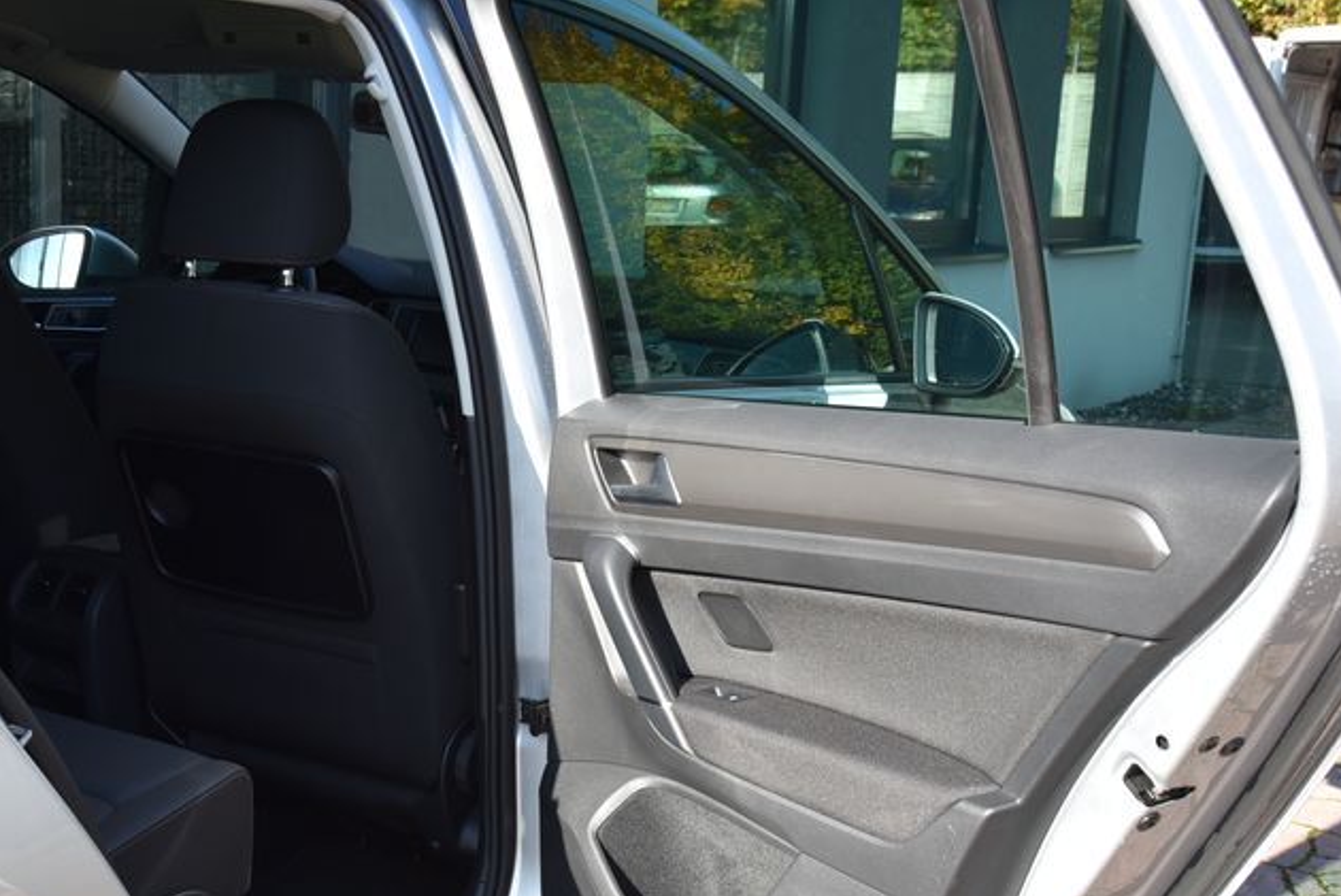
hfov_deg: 37.7
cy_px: 521
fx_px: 1938
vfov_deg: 26.0
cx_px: 441
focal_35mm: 52
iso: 500
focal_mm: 32
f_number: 8
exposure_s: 1/250
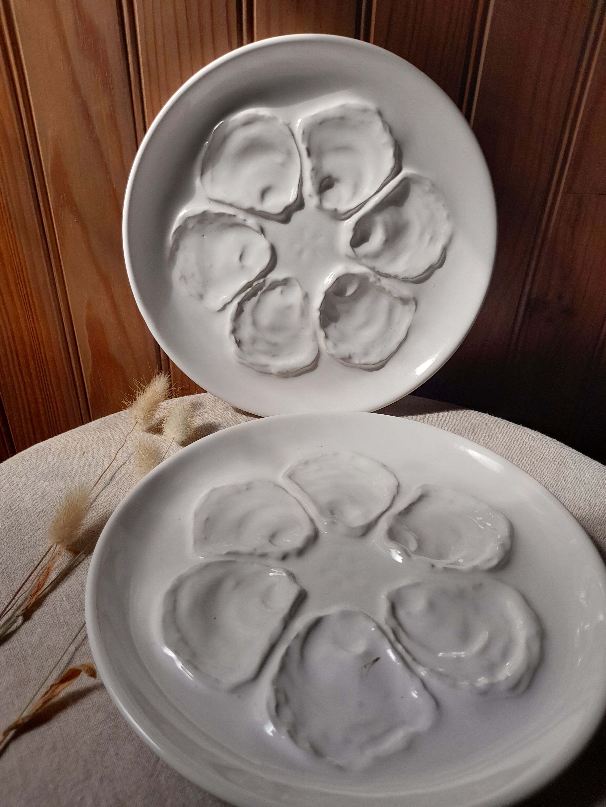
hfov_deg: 54.9
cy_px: 404
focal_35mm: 25
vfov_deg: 69.4
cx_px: 303
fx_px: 584
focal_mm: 4.6
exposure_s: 1/153
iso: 20
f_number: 2
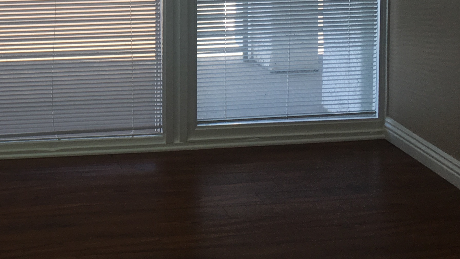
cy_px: -53
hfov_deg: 28.7
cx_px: 53
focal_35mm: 71
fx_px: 866
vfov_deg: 16.3
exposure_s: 1/120
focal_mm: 4.15
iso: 25
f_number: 2.2
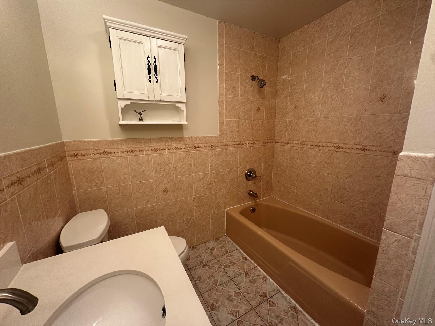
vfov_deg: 85.7
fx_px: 176
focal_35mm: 14
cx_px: 218
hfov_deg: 102.1
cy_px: 163
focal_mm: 2.22
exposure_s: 1/60
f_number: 2.2
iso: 200
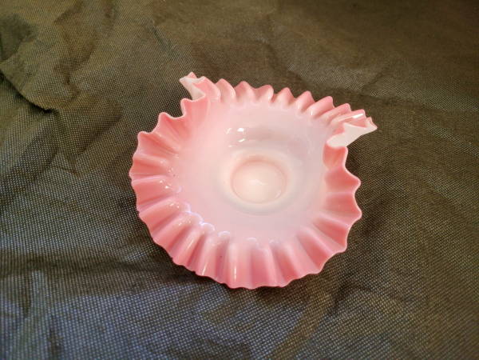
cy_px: 180
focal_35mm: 26
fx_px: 360
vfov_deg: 53.1
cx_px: 240
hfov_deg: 67.3
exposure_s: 1/60
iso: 200
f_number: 1.8
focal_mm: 5.4
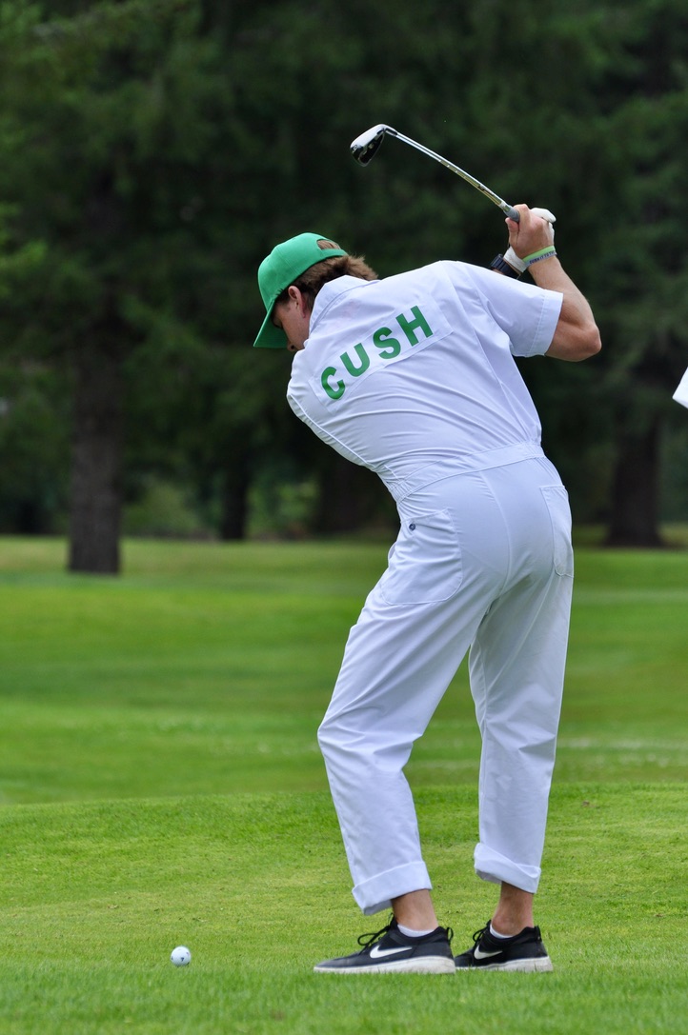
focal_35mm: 292
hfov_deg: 4.7
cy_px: 518
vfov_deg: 7.1
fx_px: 8406
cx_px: 344
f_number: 6.3
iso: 400
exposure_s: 1/1600
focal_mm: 195
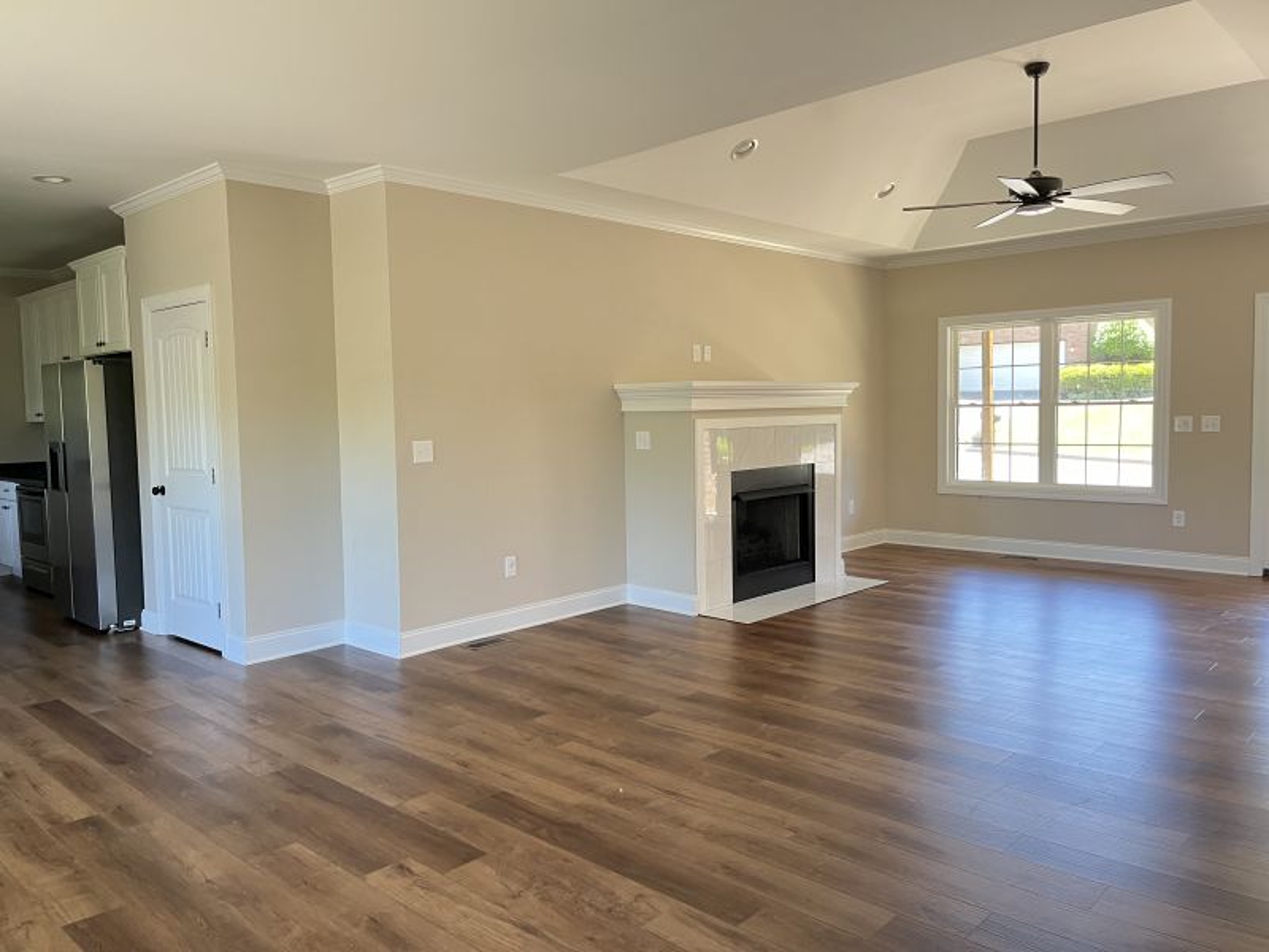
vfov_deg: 53.1
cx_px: 634
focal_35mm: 26
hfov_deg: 67.3
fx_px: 953
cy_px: 476
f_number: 1.6
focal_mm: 5.1
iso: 200
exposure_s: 1/60
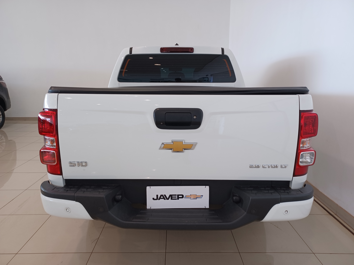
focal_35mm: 25
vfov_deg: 54.9
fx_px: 256
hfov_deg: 69.4
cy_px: 132
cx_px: 177
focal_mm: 4.6
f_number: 1.8
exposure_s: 1/60
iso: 160
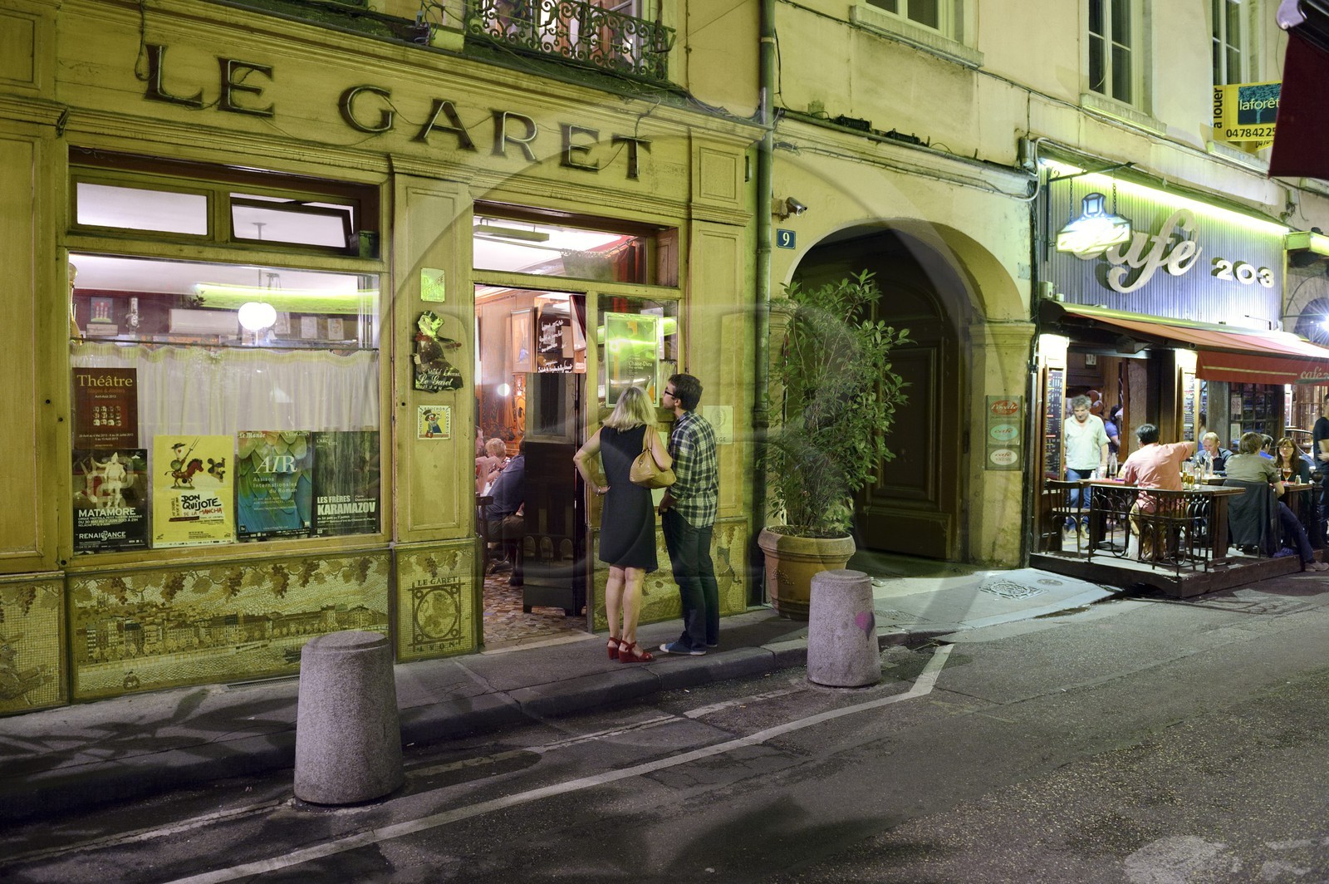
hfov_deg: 73.8
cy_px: 442
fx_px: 885
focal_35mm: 24
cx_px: 664
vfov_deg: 53.1
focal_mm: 24
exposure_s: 1/13
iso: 1600
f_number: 4
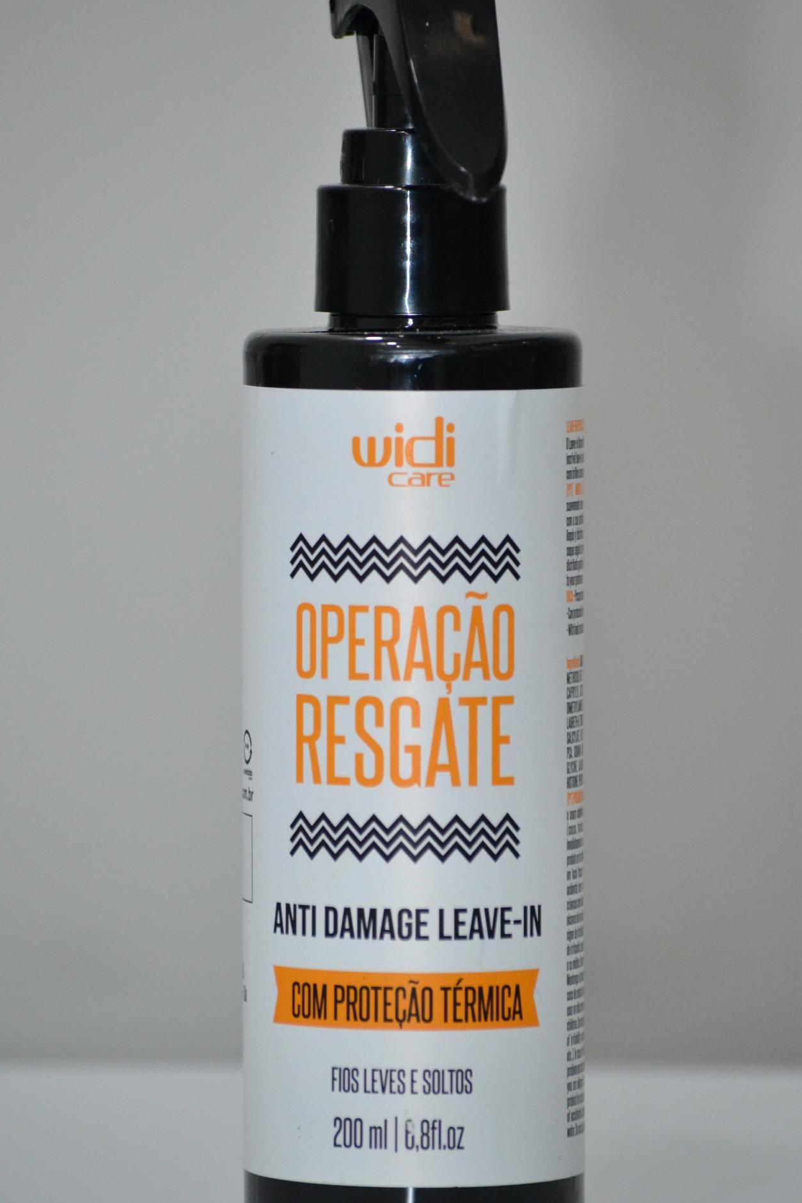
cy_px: 592
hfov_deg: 6.0
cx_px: 394
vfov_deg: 9.0
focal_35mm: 230
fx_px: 7672
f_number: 5
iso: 1600
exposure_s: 1/200
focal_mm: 125
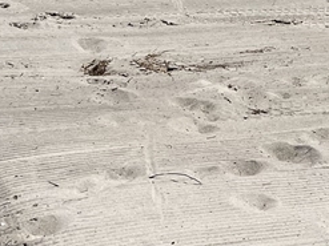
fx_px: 1026
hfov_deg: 18.1
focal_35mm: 108
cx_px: 258
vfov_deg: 12.3
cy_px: -225
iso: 50
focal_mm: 5.1
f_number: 1.6
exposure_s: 1/9901
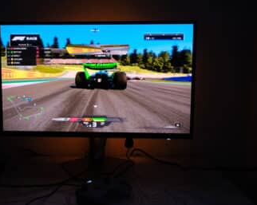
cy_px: 103
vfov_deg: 44.5
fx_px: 251
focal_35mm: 33
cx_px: 103
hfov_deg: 53.9
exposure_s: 1/38
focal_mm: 19.6
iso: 3200
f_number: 7.1
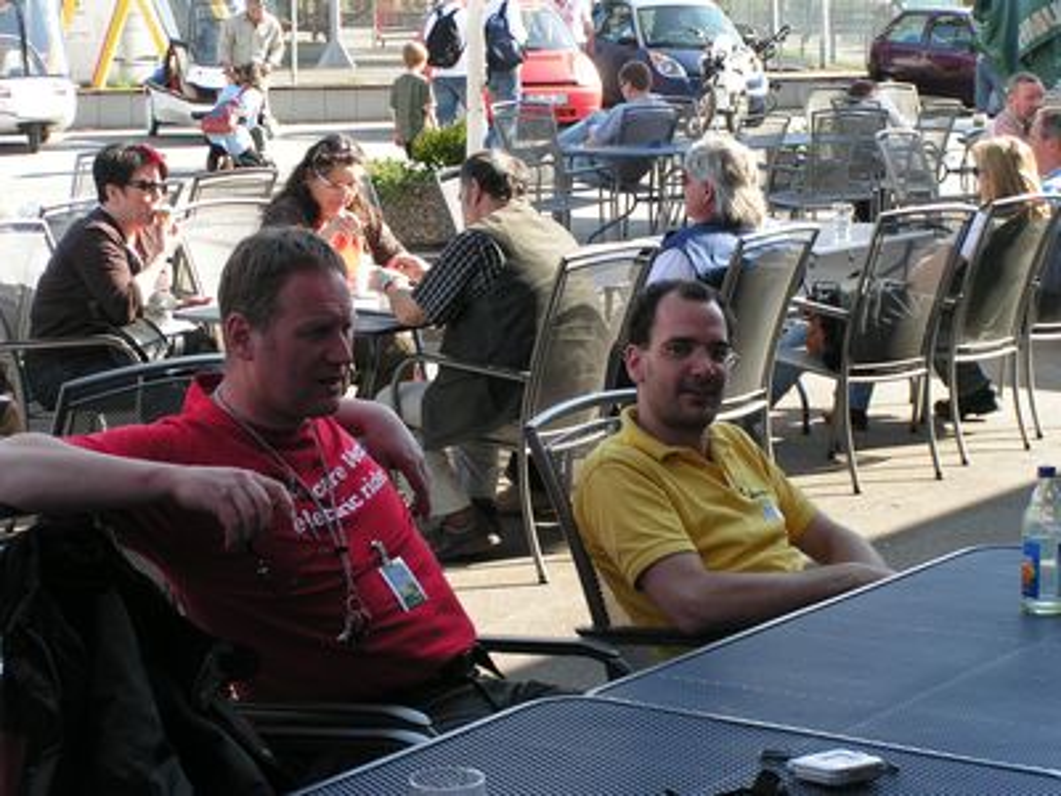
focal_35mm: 91
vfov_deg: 16.2
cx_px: 530
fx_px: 2789
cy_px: 398
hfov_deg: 21.5
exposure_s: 1/125
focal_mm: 13.9
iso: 50
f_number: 4.5
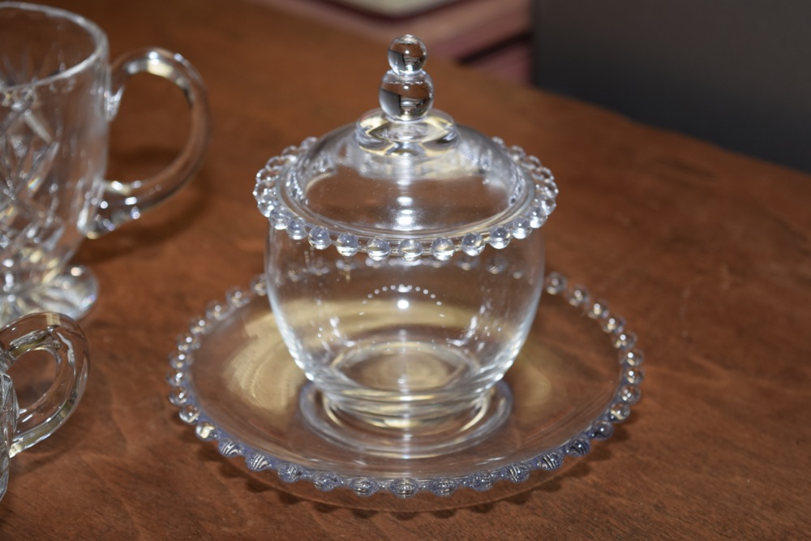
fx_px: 1757
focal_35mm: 78
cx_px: 406
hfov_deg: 26.0
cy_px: 270
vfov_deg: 17.5
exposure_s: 1/125
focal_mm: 52
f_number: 5.6
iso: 280
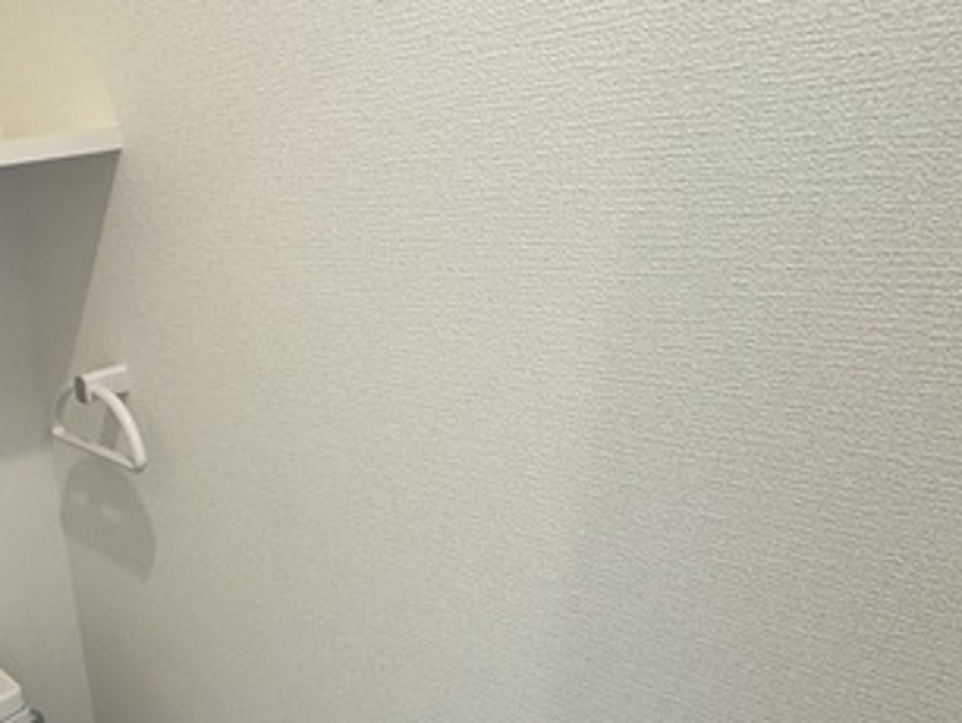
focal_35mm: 32
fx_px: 890
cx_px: 119
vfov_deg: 39.8
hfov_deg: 51.1
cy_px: 696
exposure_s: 1/120
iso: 200
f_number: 2.2
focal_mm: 2.22
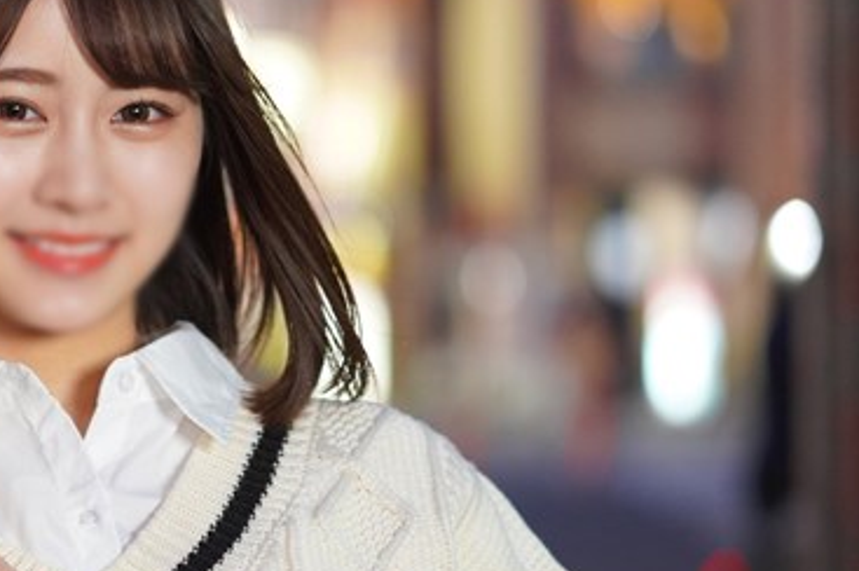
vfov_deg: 8.3
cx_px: 96
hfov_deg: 12.4
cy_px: 304
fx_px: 3933
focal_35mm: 165
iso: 800
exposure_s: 1/160
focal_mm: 56
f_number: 1.4
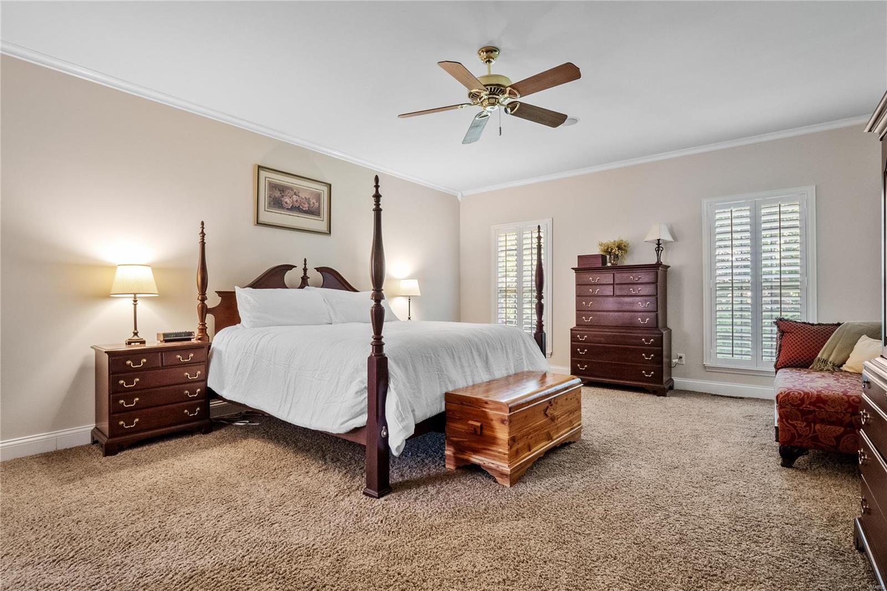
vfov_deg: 73.7
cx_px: 444
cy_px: 296
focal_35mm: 16
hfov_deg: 96.7
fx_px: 394
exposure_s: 1/2.5
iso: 400
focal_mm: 8
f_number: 8
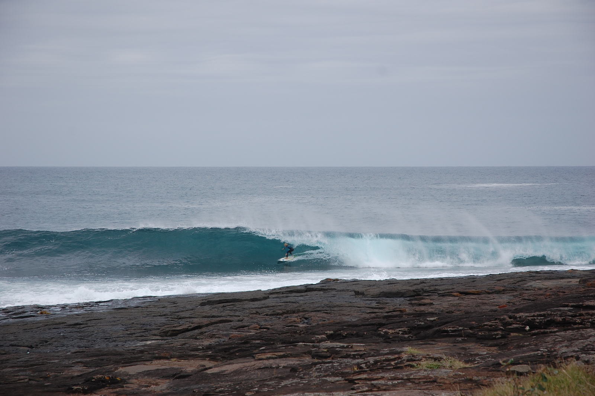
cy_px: 198
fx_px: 1734
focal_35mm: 105
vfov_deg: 13.0
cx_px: 298
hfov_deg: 19.5
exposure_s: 1/500
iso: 220
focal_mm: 70
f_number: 5.6
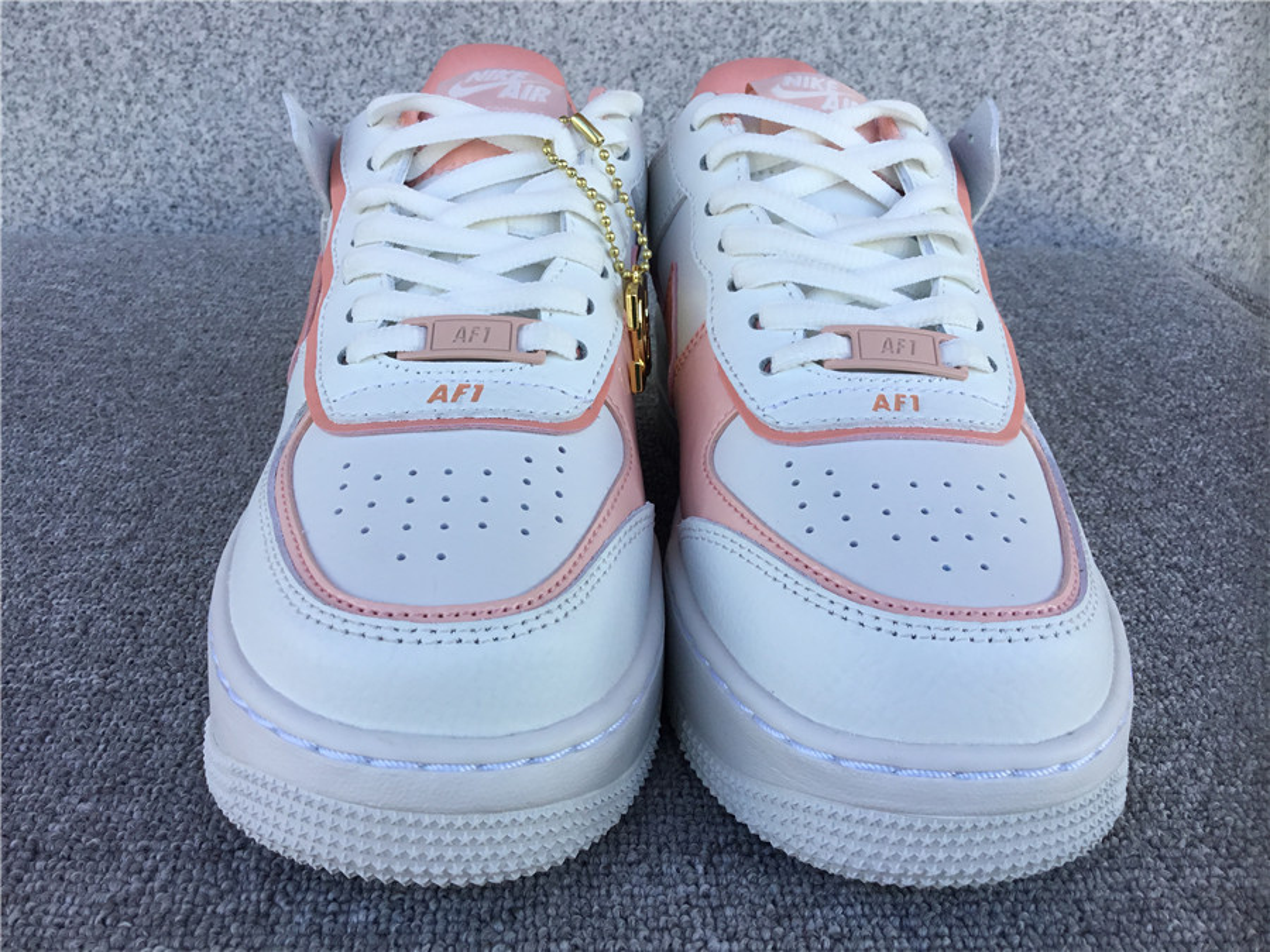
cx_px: 635
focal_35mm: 31
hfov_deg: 58.4
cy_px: 476
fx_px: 1137
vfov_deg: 45.4
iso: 25
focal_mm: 3.3
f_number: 2.4
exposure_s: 1/267
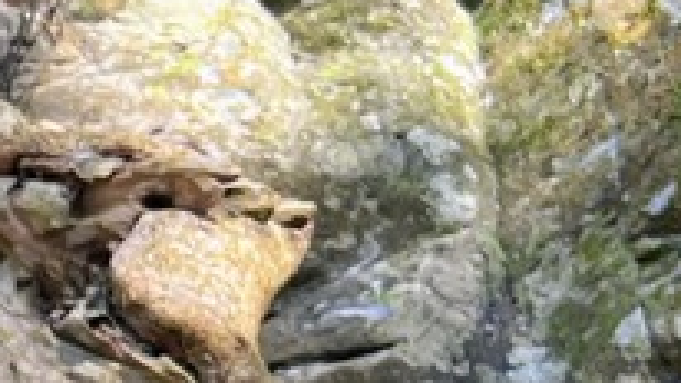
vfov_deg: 8.0
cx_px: -383
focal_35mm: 141
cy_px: 895
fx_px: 2547
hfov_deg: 14.1
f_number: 1.5
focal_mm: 5.7
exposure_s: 1/140
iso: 64
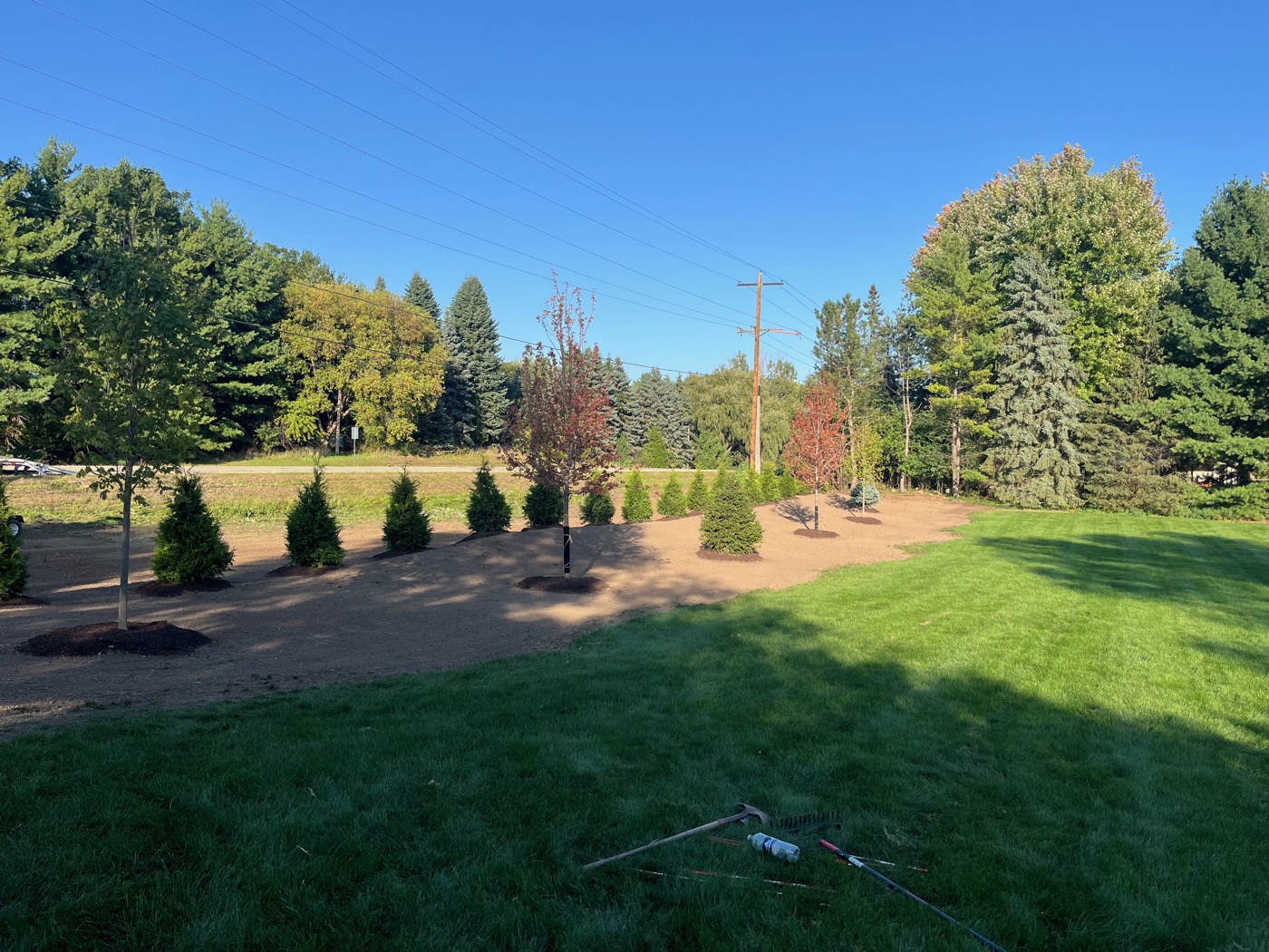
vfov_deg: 53.1
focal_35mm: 26
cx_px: 634
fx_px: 953
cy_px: 476
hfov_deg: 67.3
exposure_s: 1/1862
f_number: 1.6
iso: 50
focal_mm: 5.1
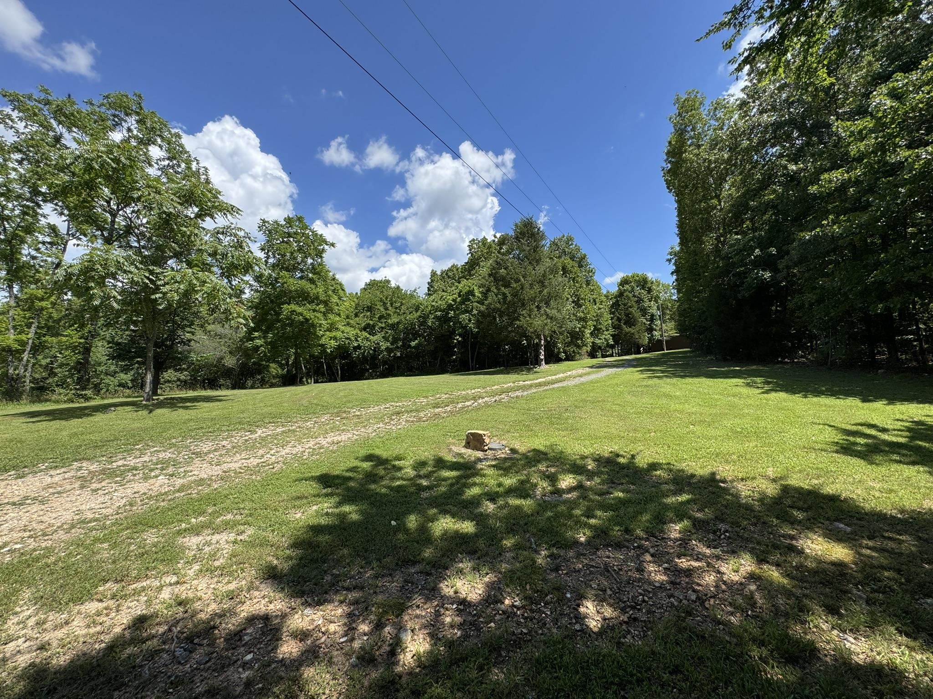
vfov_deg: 85.7
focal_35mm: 14
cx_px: 466
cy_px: 350
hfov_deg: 102.1
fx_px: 377
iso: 50
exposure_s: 1/1420
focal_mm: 2.22
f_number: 2.2
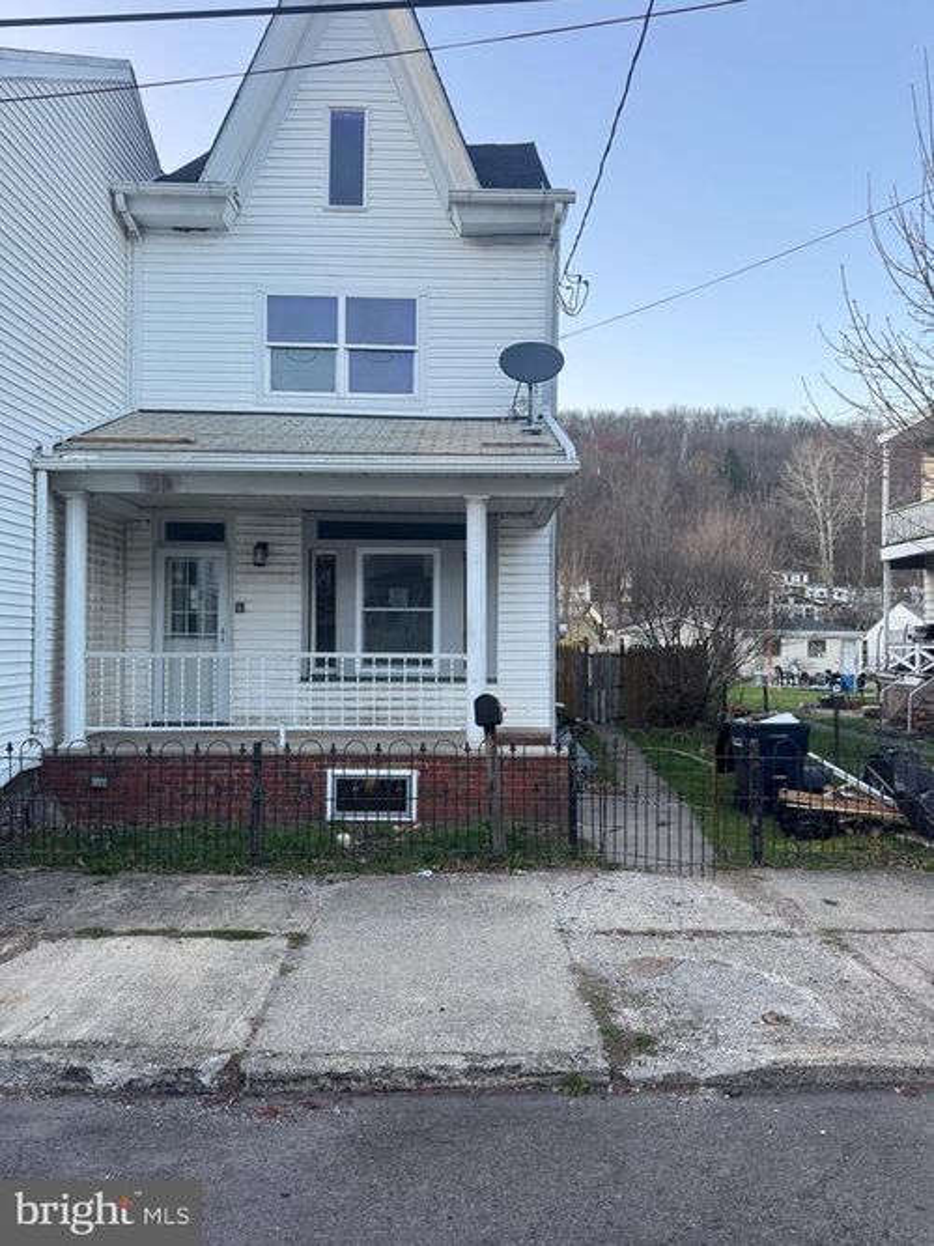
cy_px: 623
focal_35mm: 24
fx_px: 864
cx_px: 467
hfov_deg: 56.8
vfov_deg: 71.6
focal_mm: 6.76
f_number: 1.78
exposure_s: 1/121
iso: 125
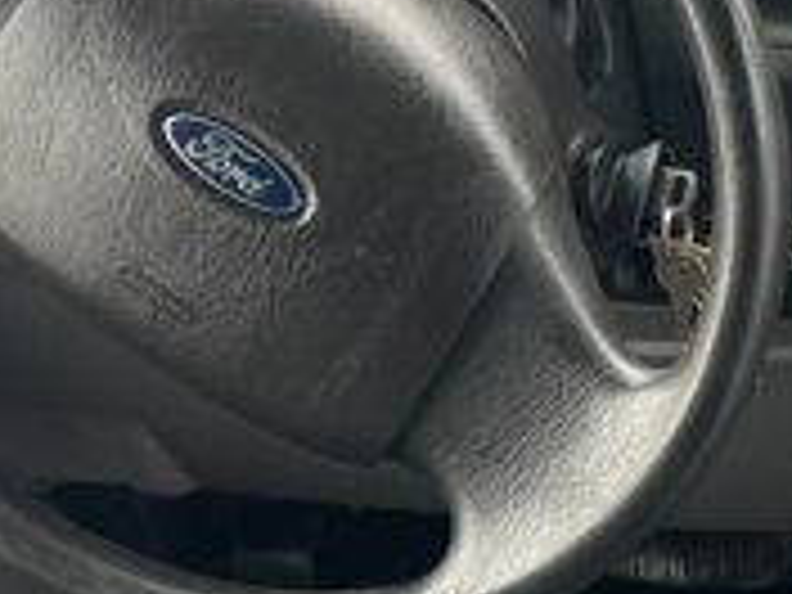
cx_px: 1616
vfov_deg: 10.4
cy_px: 756
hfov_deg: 12.3
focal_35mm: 140
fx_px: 3203
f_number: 1.78
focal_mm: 6.76
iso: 100
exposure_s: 1/121
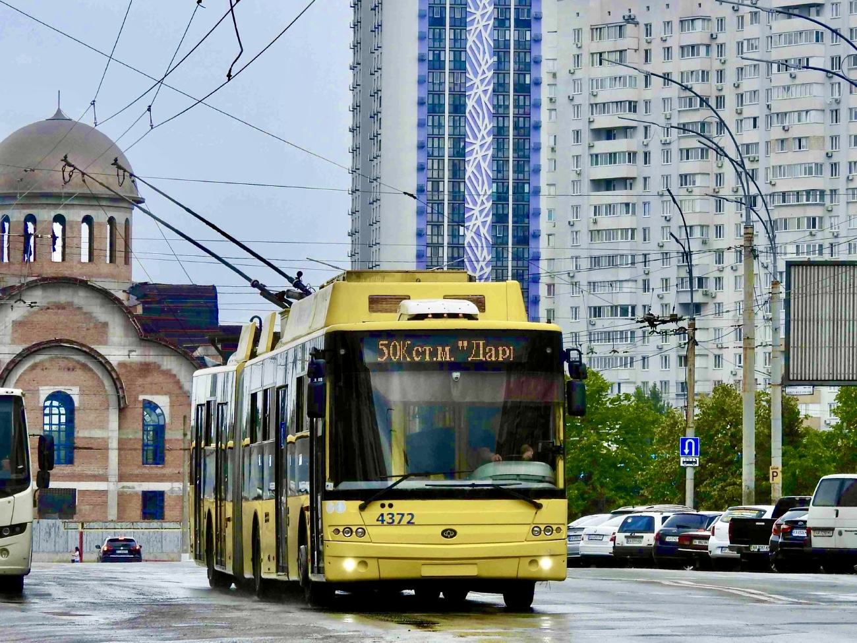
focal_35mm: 135
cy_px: 322
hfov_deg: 14.6
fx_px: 3342
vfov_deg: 11.0
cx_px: 428
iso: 100
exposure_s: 1/500
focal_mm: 24.1
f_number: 4
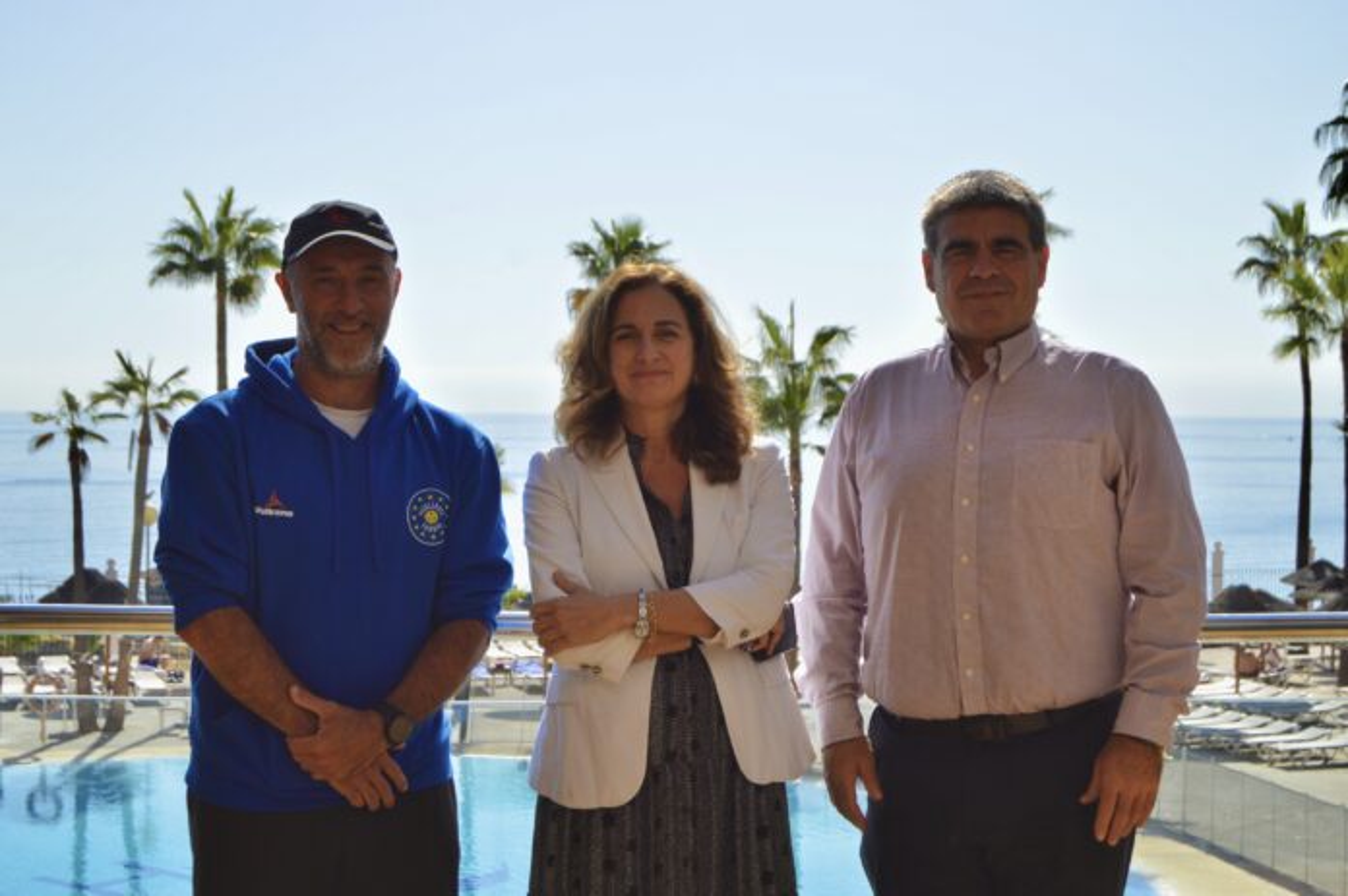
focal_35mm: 63
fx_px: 2357
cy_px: 448
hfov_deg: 31.9
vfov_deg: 21.5
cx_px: 674
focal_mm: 42
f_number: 10
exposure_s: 1/400
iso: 100
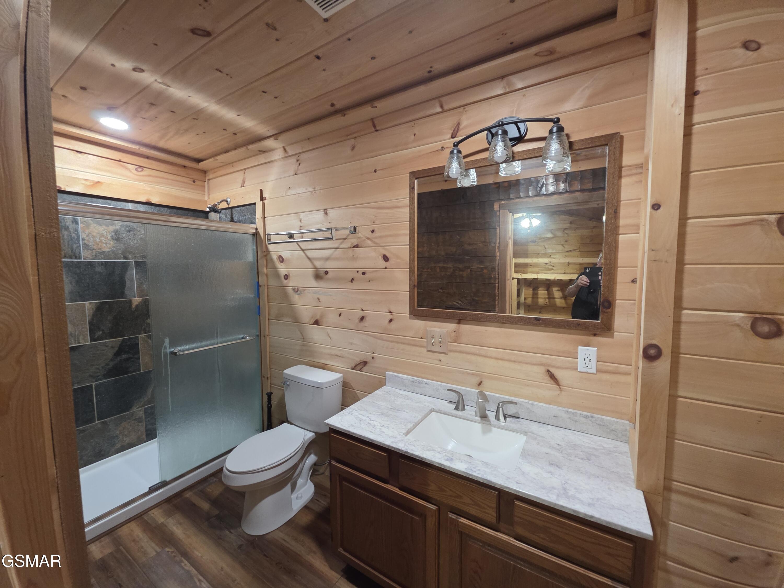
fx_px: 294
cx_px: 392
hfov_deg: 106.2
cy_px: 294
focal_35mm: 13
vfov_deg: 89.9
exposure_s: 1/60
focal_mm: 2.2
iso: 400
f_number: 1.9
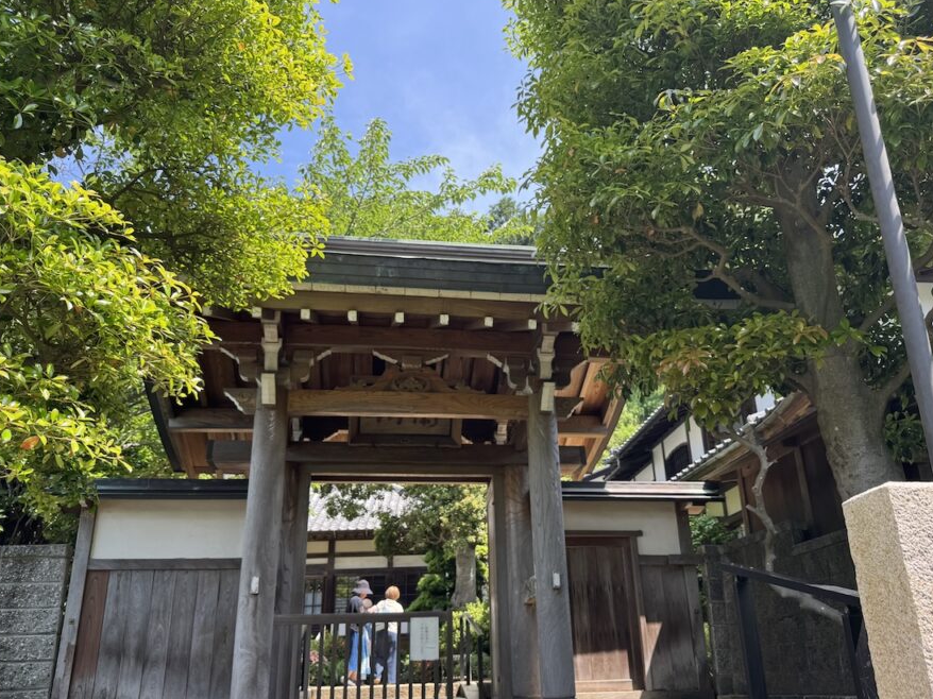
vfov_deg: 49.6
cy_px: 394
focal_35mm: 28
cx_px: 477
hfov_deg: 63.5
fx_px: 754
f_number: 1.78
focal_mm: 6.76
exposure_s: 1/558
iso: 80
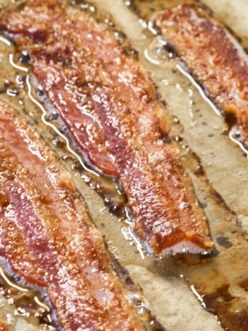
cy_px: 220
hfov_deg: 9.4
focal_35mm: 157
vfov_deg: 12.6
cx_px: 61
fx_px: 1500
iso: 800
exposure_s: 1/13
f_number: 8
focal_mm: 42
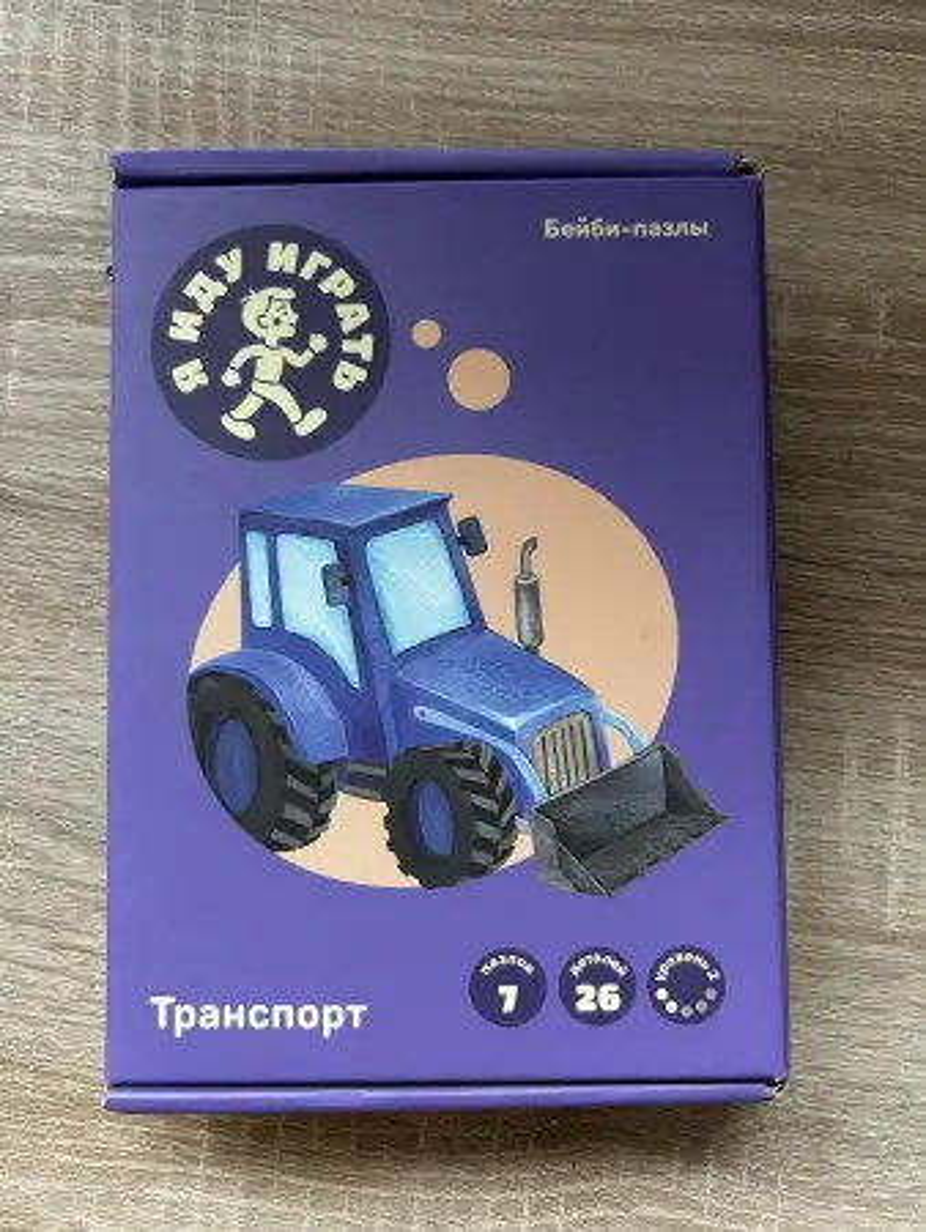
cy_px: 616
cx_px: 463
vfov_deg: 67.3
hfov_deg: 53.1
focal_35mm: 26
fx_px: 926
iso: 125
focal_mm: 5.7
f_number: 1.5
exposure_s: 1/67
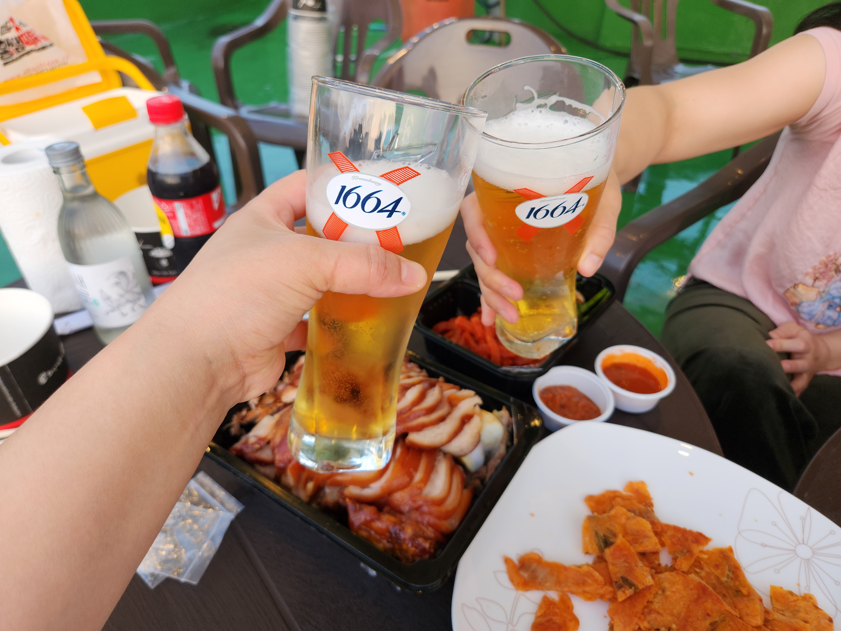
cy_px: 316
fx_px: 559
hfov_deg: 73.9
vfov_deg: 58.9
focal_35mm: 23
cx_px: 420
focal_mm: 5.4
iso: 64
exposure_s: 1/120
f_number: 1.8
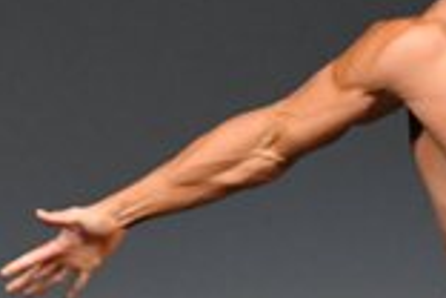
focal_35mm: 1563
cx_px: 739
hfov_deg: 1.3
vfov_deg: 0.9
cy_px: 398
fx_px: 19362
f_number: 5.6
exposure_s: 1/400
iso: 4000
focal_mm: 210
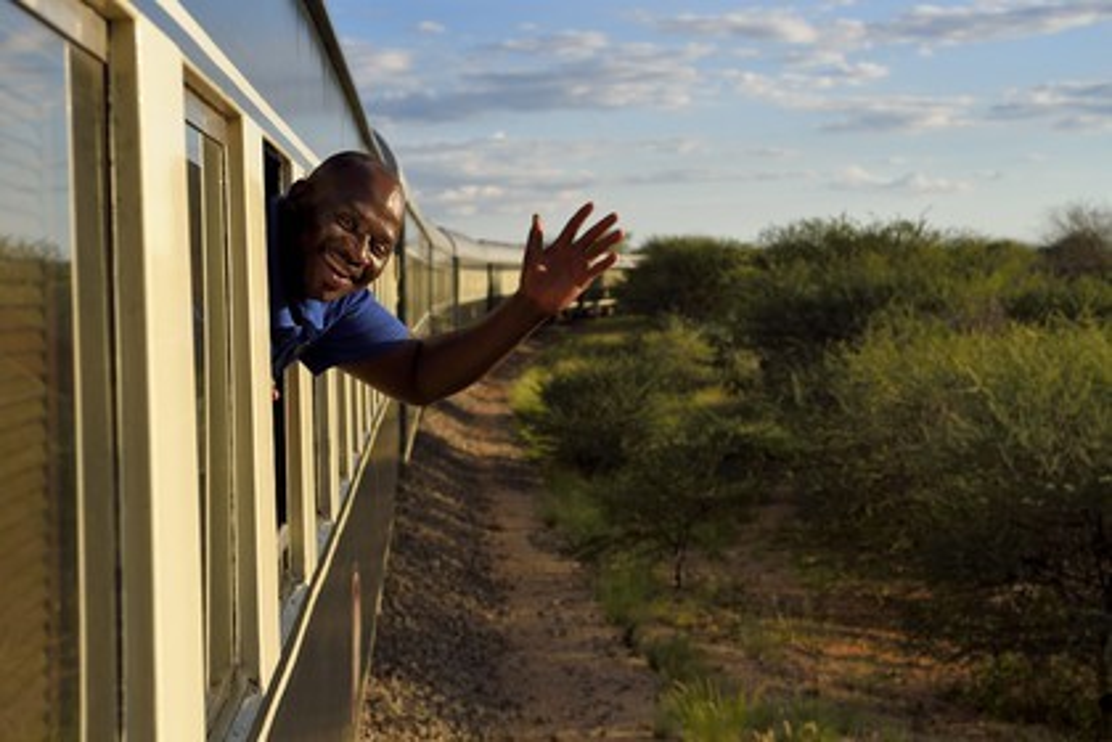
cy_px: 371
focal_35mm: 70
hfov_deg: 28.8
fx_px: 2162
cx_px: 556
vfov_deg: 19.5
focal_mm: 70
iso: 200
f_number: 8
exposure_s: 1/400
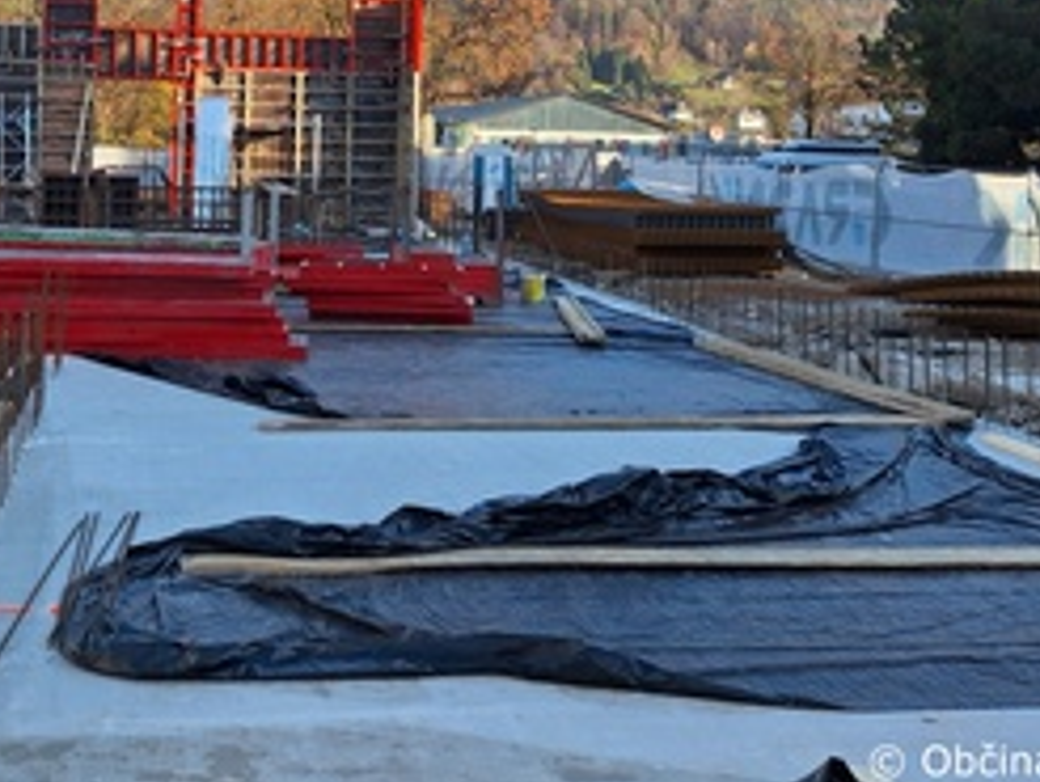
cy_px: 110
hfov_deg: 44.1
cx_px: 342
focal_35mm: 42
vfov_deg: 33.0
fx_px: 1263
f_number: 1.8
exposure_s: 1/1387
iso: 40
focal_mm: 5.54
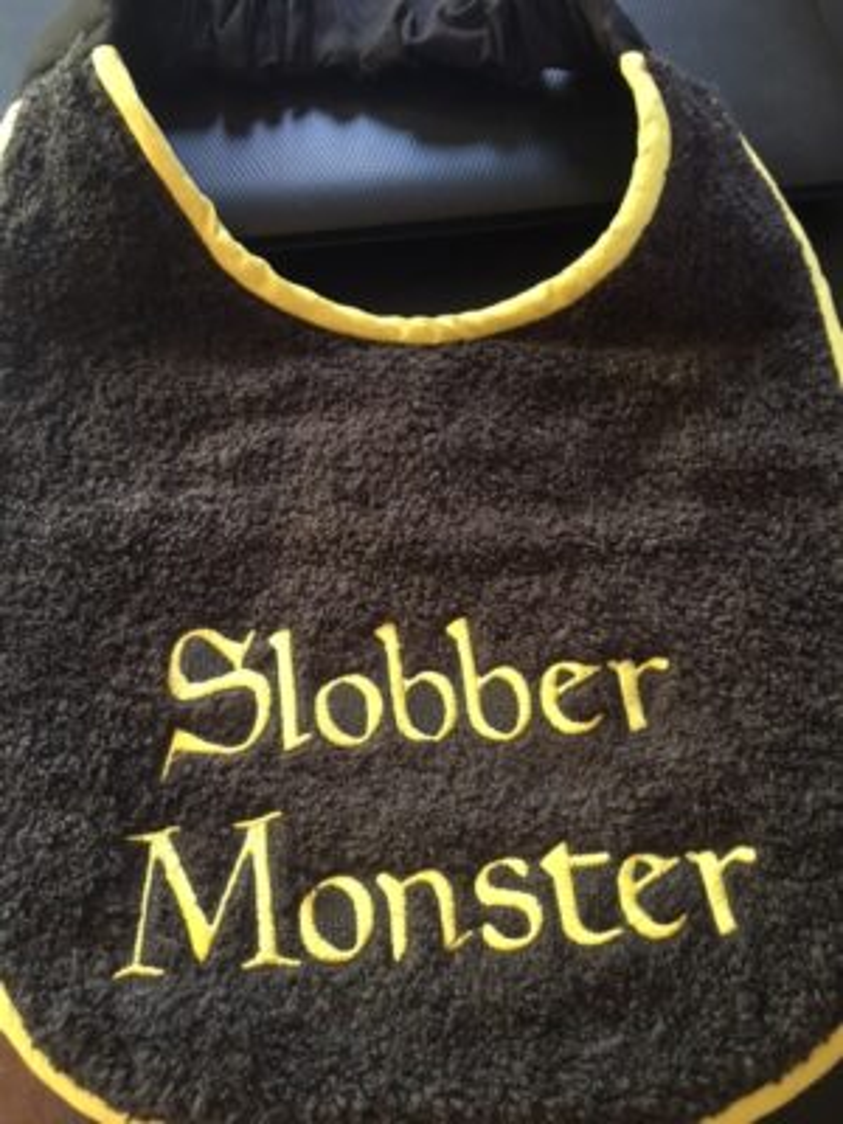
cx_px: 422
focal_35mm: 29
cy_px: 562
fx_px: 942
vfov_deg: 61.7
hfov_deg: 48.2
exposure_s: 1/10
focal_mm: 4.15
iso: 100
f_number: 2.2
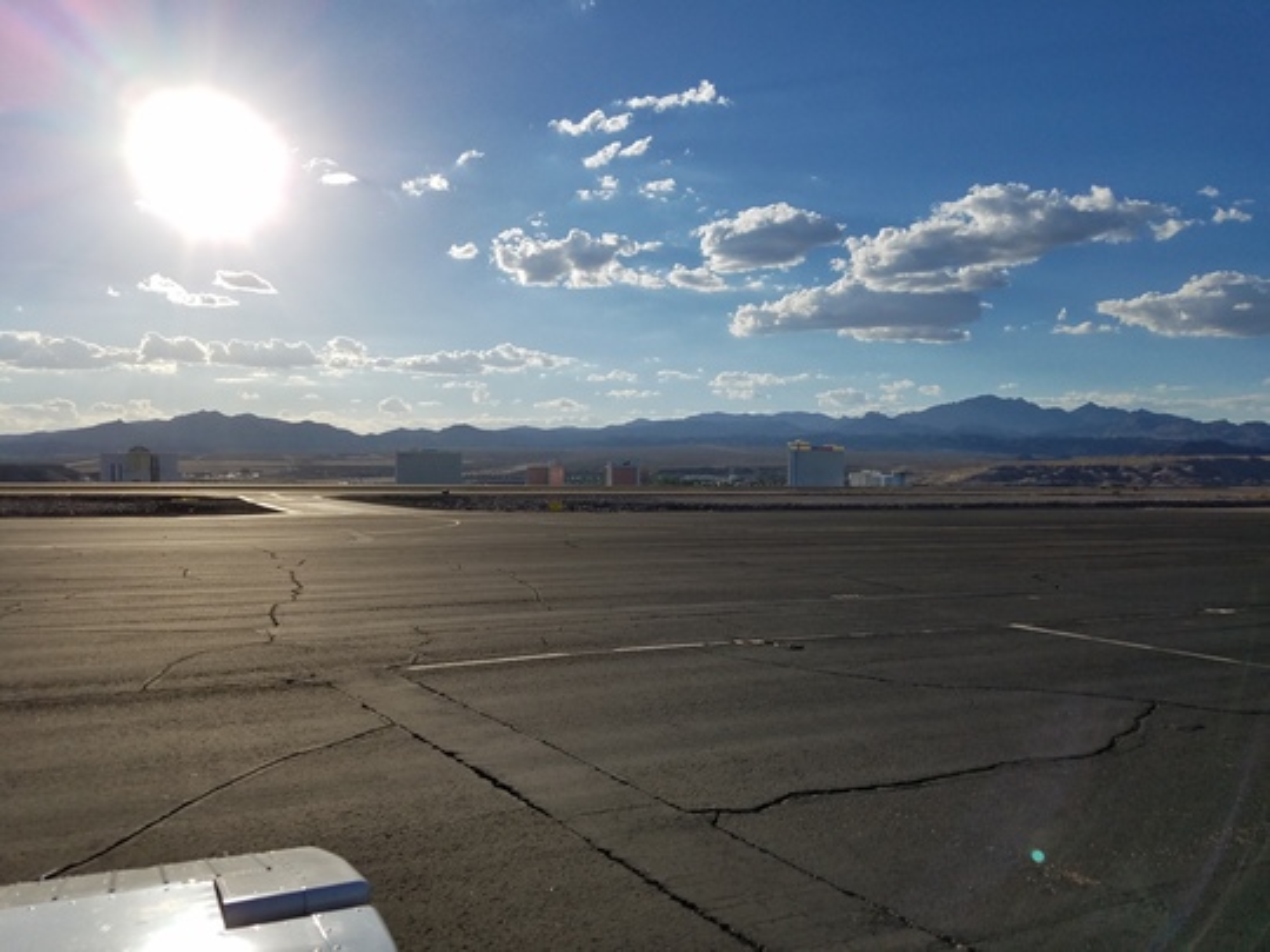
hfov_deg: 67.3
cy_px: 476
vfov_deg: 53.1
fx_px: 954
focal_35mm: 26
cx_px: 635
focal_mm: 4.2
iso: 50
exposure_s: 1/9856
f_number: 1.7
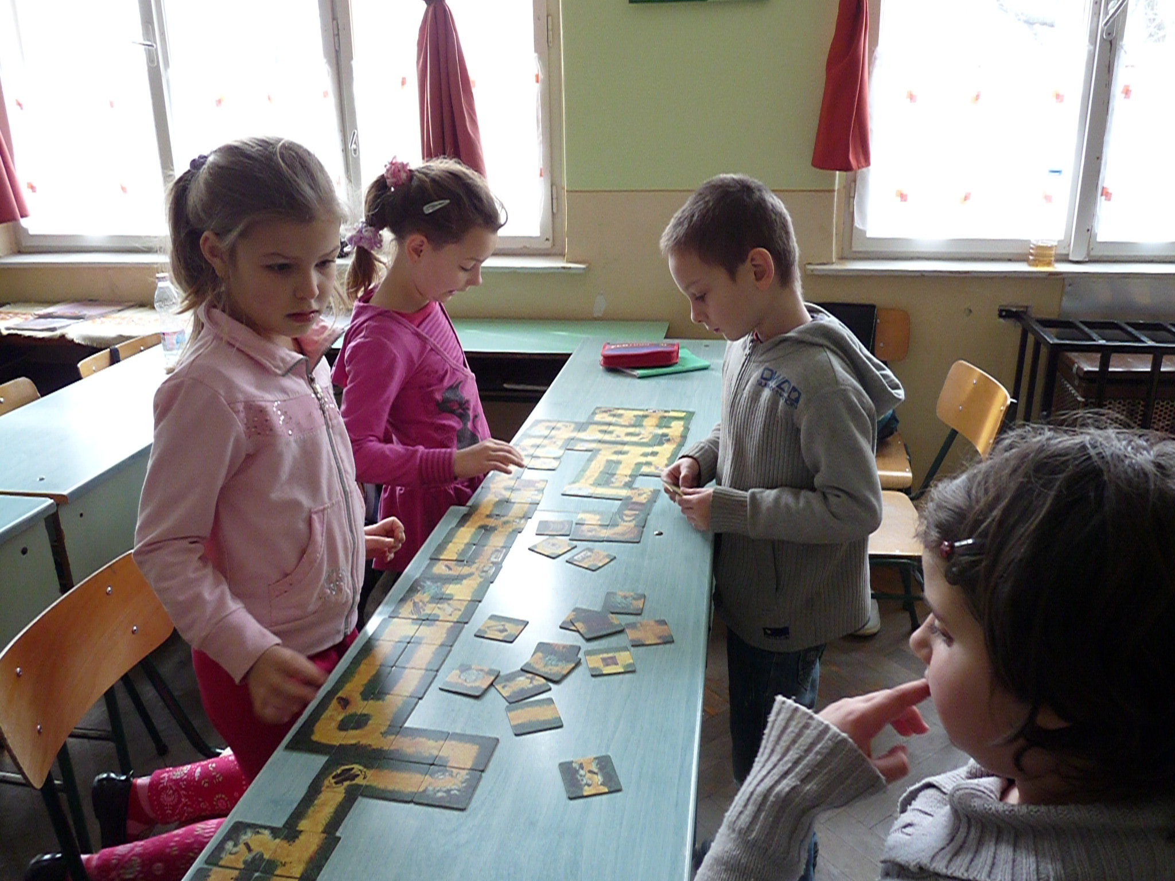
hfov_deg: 65.3
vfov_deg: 51.4
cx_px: 588
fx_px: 916
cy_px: 440
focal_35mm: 27
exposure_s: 1/80
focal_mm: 4.8
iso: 500
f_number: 2.8
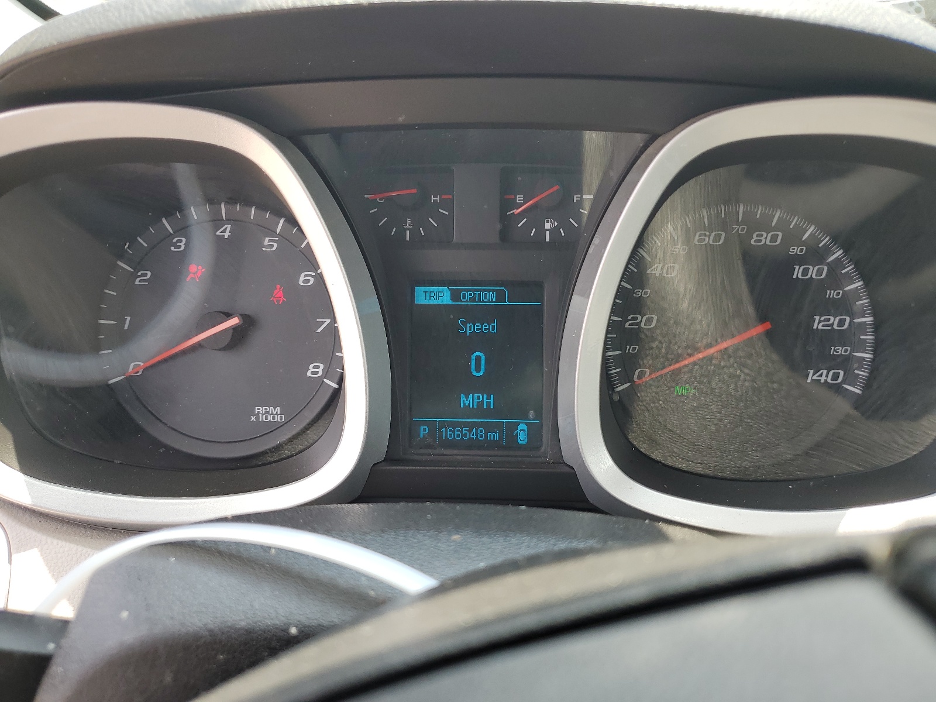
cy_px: 351
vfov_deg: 53.1
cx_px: 468
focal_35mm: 26
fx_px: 703
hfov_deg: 67.3
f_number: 1.5
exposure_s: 1/303
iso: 50
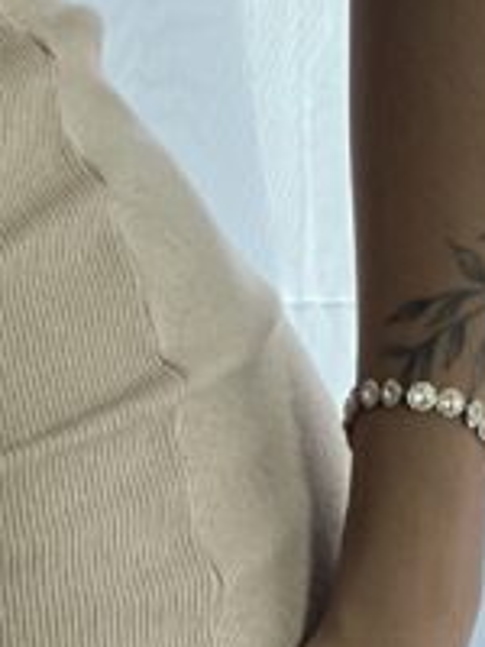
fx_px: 6707
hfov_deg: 4.1
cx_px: -359
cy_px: 1292
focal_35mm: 359
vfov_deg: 5.4
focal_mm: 9
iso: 64
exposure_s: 1/120
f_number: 2.8
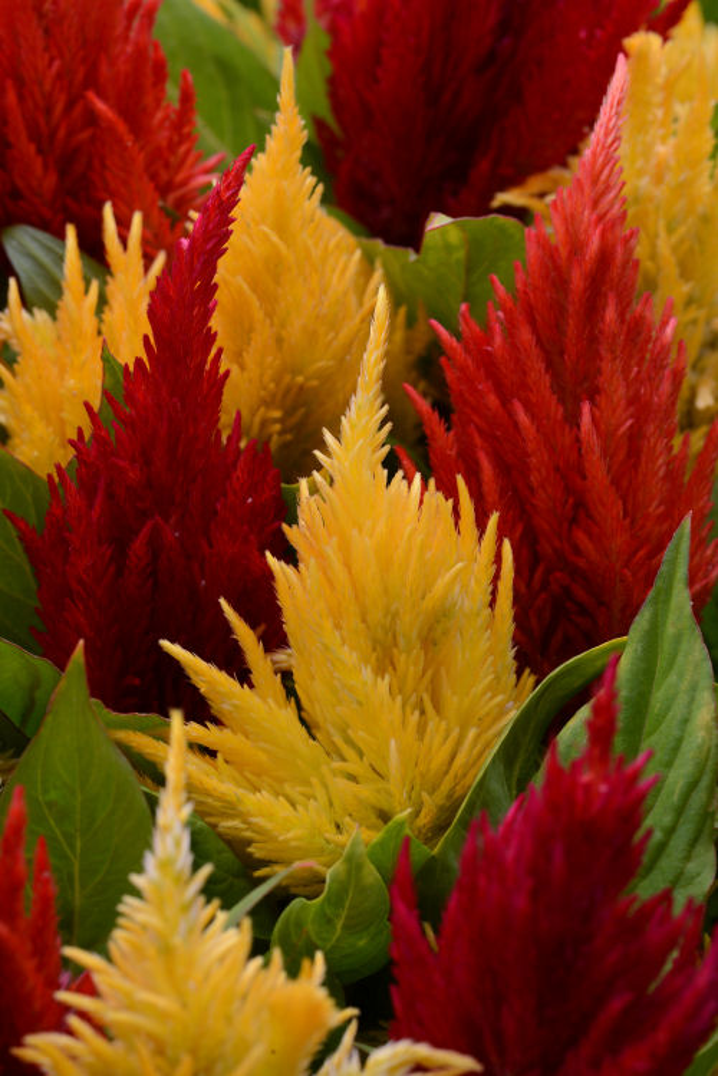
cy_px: 538
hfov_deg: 13.1
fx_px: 3138
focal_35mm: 105
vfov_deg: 19.4
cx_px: 359
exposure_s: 1/80
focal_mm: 105
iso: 200
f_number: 16
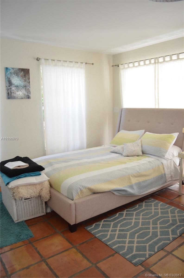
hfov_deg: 47.7
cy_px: 139
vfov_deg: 67.5
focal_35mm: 27
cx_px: 92
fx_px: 208
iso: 1000
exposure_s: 1/30
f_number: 3.5
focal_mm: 18
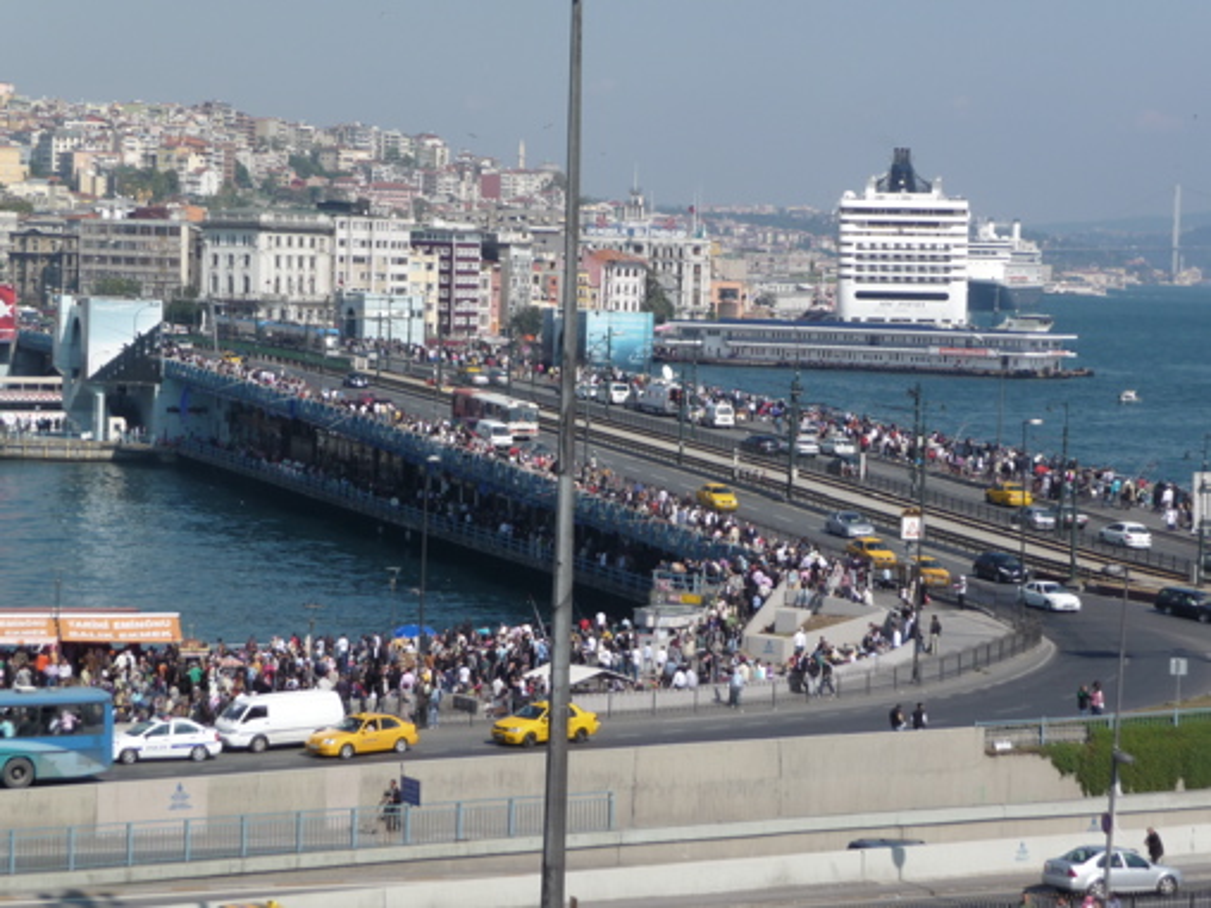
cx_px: 606
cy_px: 454
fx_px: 3603
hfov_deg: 19.1
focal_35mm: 103
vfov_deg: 14.4
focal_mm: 17.5
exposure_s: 1/800
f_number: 4.7
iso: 100
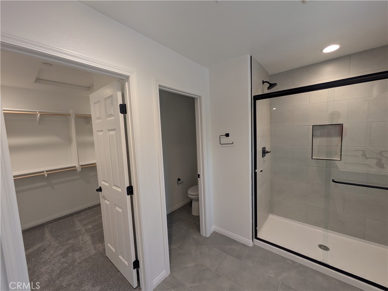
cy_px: 146
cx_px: 194
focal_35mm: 14
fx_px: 157
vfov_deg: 85.7
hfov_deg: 102.0
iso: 53
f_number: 2.2
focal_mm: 1.83
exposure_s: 1/30
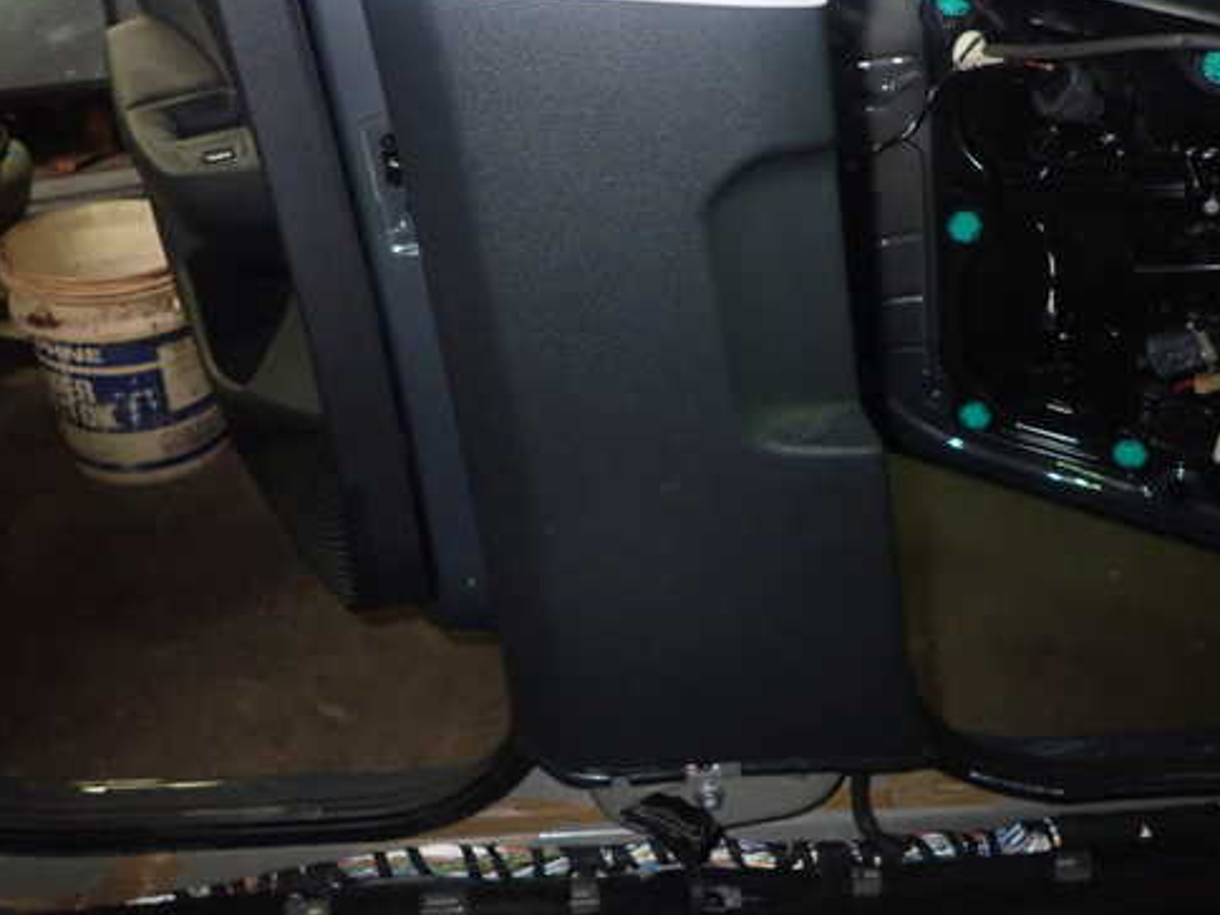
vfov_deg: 45.4
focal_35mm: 31
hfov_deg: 58.3
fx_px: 1093
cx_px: 650
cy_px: 416
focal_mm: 4.5
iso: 800
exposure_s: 1/30
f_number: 5.6
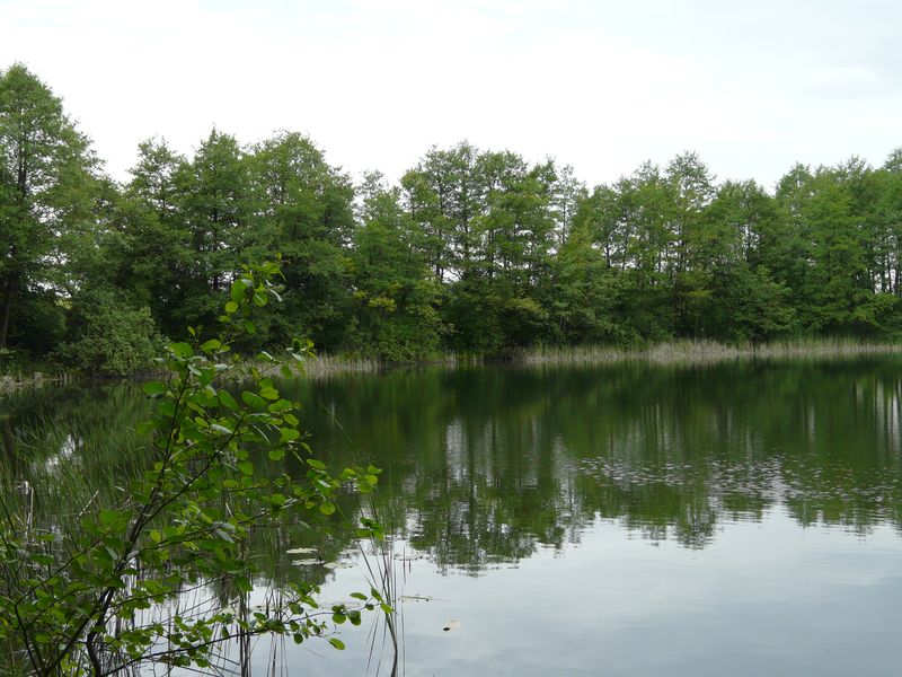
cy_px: 338
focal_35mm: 53
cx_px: 451
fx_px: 1381
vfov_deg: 27.5
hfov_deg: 36.2
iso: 100
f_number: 4
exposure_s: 1/200
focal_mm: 8.8
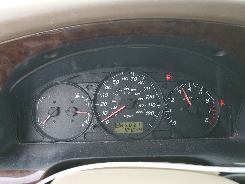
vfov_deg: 53.1
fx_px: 184
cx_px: 122
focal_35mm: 26
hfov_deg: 67.3
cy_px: 92
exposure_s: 1/120
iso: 53
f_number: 1.5
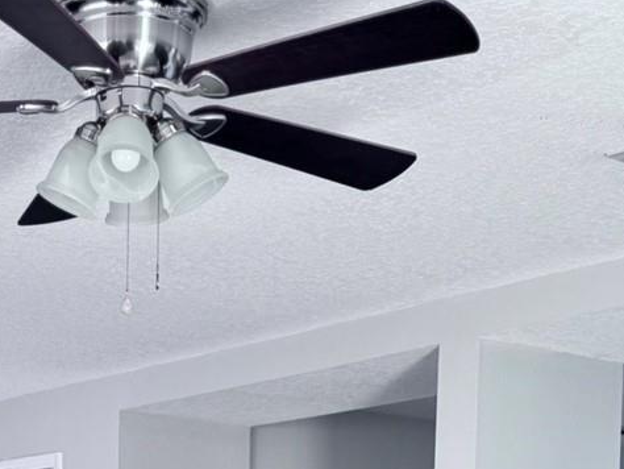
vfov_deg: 16.5
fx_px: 1461
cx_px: 117
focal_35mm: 81
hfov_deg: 23.7
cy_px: 721
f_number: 1.78
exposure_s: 1/121
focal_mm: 6.76
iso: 200
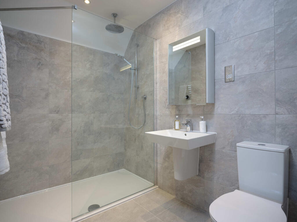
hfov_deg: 87.8
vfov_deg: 71.6
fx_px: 154
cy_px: 111
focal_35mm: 18
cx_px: 148
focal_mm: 23
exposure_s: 1/8
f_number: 9
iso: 200
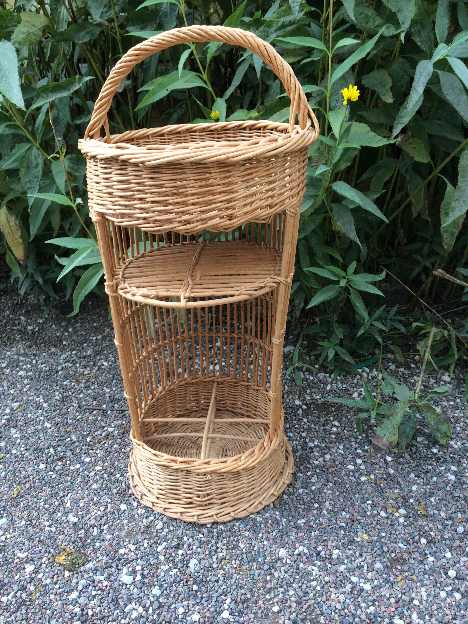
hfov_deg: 48.2
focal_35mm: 29
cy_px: 312
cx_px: 234
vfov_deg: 61.7
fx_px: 523
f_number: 2.2
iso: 32
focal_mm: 4.15
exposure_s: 1/181
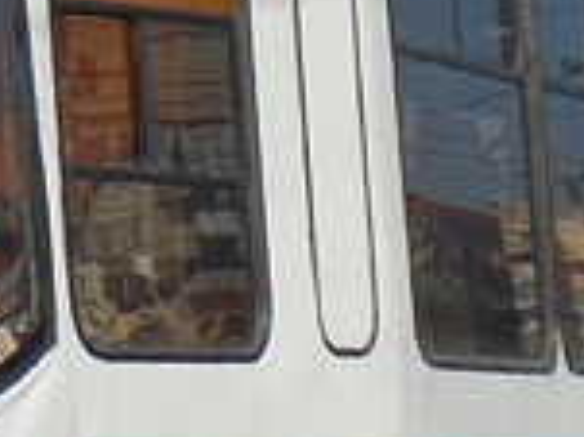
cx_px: 35
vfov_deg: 5.1
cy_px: -62
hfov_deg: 6.8
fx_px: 4922
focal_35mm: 292
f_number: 3.8
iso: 125
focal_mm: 7.7
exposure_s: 1/2000
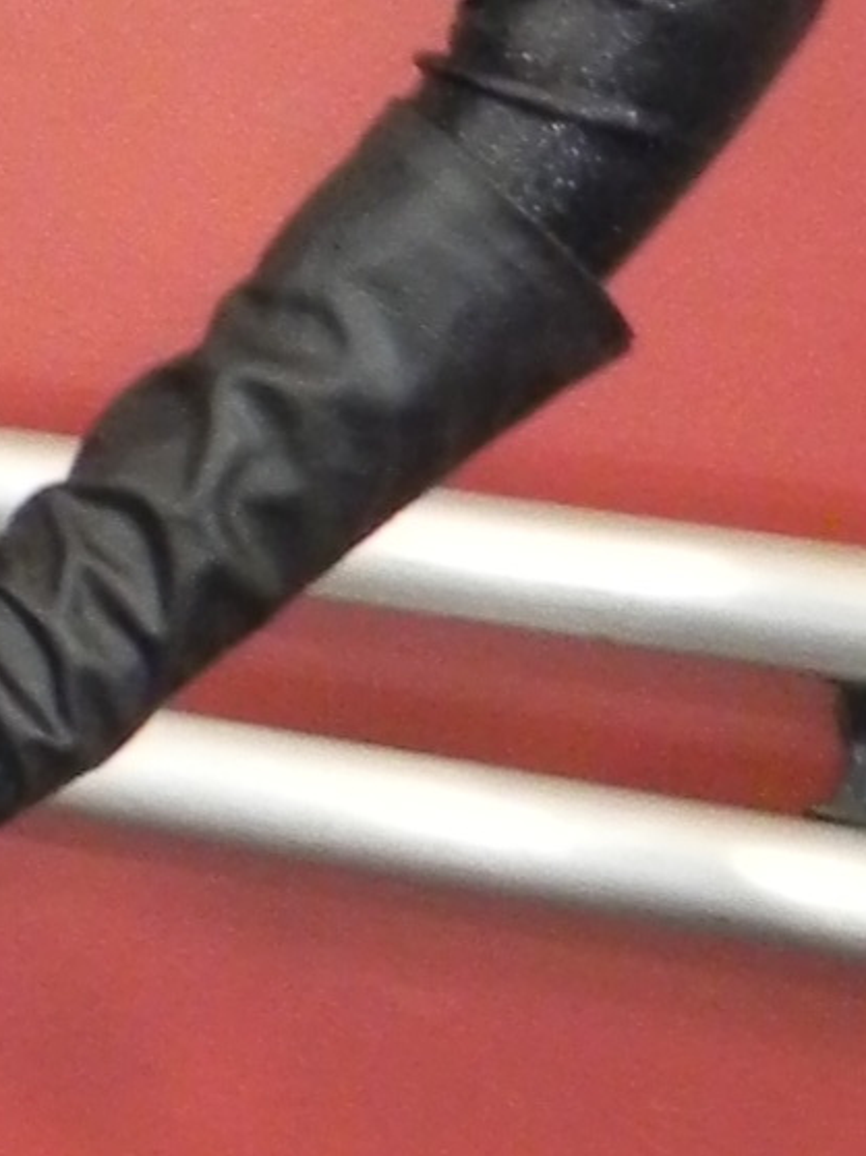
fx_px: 5675
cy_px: 1009
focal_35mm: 170
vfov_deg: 11.6
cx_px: -874
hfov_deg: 8.3
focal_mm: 4.6
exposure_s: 1/9.6
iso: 400
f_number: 2.8
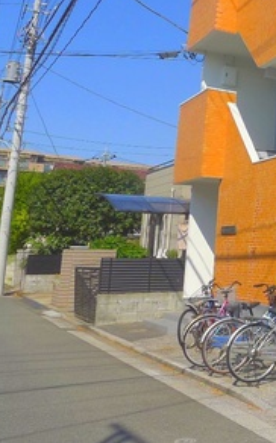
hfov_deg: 17.5
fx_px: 736
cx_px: 487
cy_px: 113
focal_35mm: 61
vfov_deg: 32.9
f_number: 4
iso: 80
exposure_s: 1/800
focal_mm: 5.1
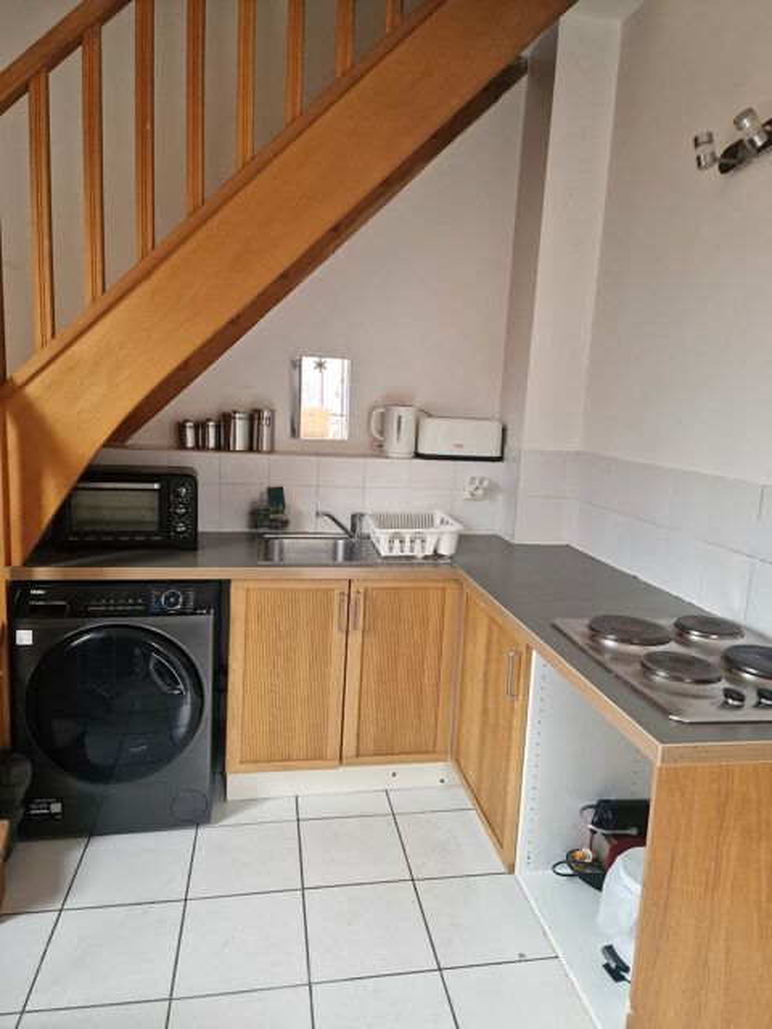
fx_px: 684
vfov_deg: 73.9
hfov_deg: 58.9
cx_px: 386
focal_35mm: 23
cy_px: 514
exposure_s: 1/100
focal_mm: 6.4
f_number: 1.8
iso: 500
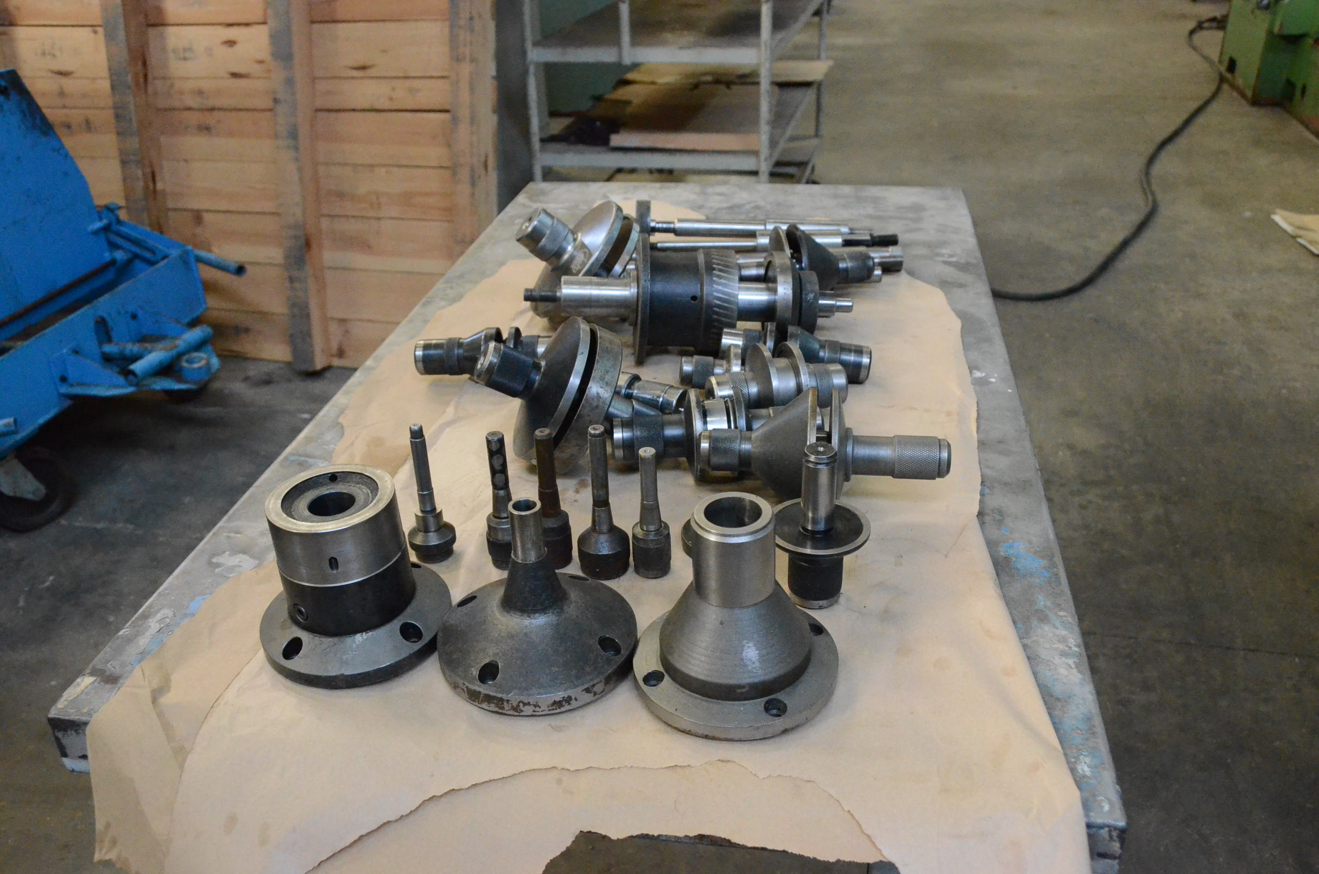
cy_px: 437
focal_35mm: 30
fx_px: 1097
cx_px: 660
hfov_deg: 62.0
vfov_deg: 43.4
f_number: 5.6
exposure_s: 1/125
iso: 6400
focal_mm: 20
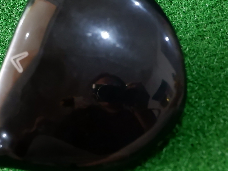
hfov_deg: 19.4
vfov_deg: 14.7
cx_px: 71
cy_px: 87
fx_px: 665
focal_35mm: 101
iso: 3200
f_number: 4.4
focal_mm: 27.1
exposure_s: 1/45
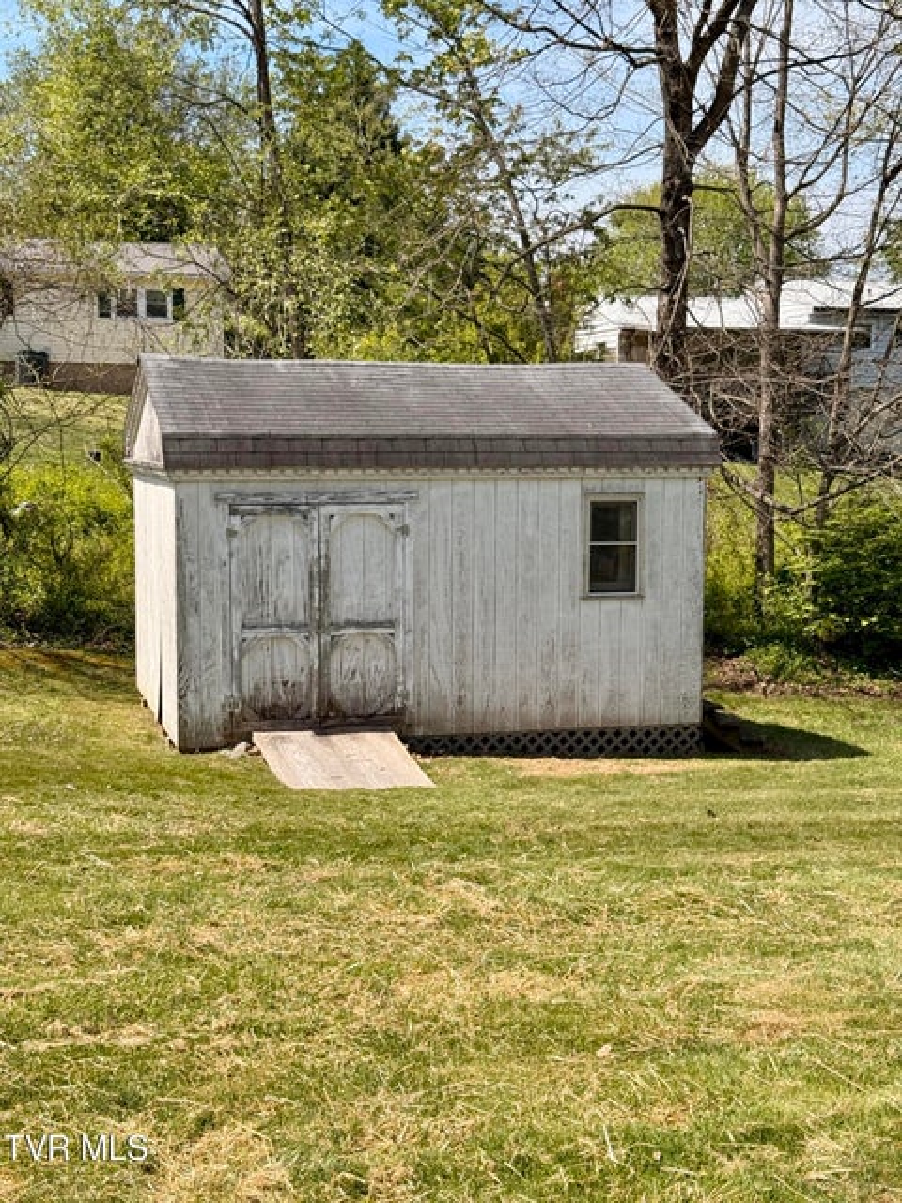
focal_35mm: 48
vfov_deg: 39.7
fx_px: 1668
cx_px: 451
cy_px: 602
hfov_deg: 30.3
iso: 80
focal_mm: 6.76
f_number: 1.78
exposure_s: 1/4329
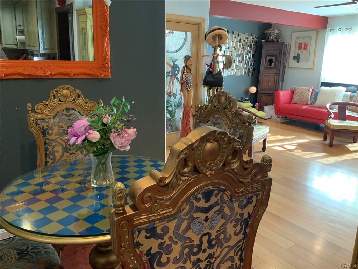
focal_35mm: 29
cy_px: 134
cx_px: 179
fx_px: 300
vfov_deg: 48.2
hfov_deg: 61.7
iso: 160
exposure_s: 1/60
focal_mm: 3
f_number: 1.8
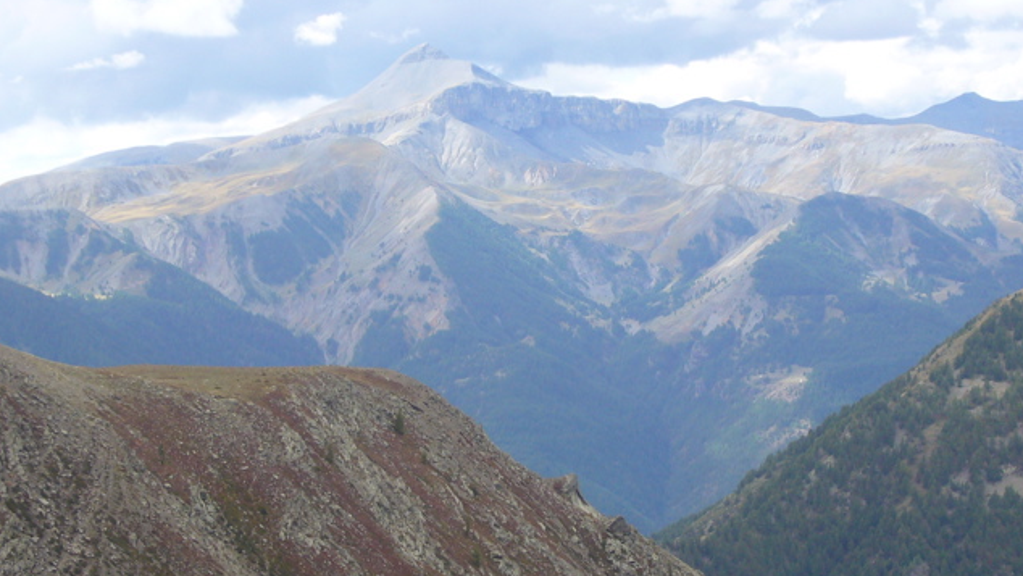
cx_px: 515
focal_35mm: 110
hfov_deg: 19.4
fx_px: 2985
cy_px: 365
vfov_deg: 11.0
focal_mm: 12
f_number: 4.5
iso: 80
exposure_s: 1/250
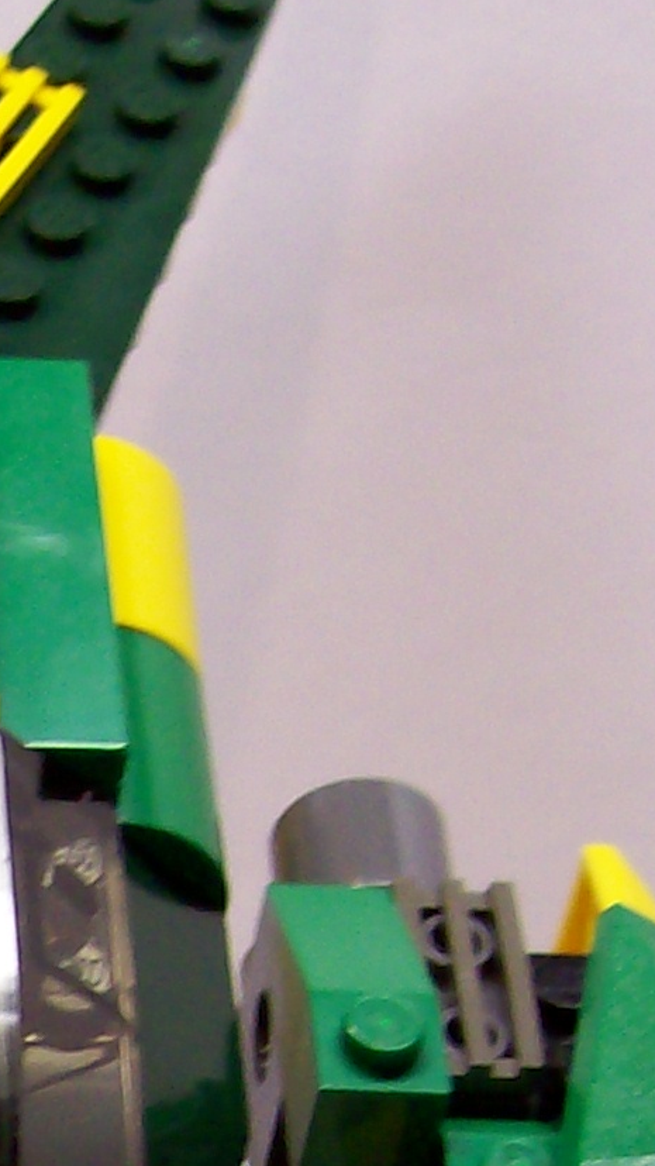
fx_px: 4170
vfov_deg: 15.5
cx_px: -385
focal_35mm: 135
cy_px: 1269
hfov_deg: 8.7
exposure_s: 1/34.7
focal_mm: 6
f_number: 2.7
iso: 80
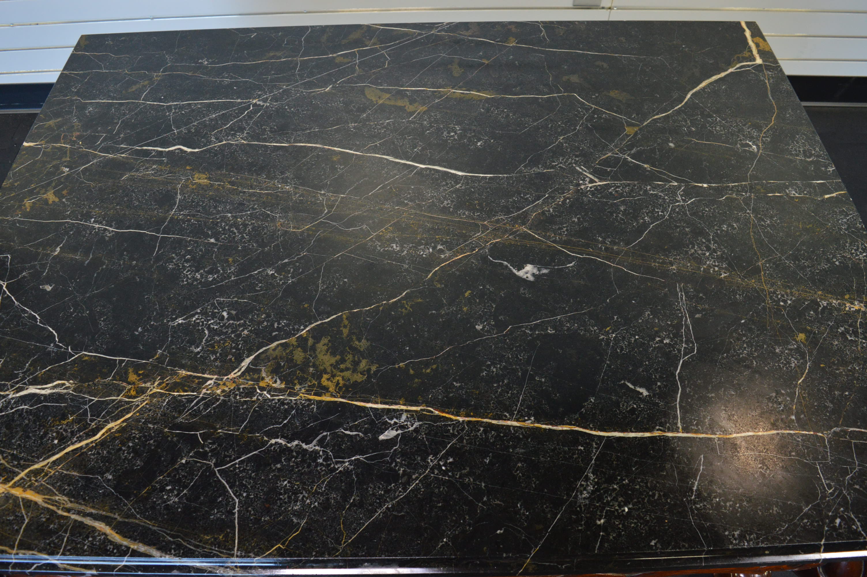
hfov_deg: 67.4
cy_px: 288
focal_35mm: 27
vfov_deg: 47.8
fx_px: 650
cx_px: 434
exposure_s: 1/60
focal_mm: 18
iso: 800
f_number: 5.6
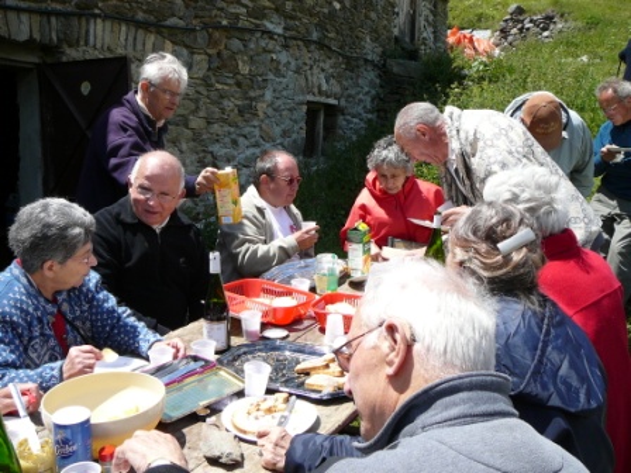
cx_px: 316
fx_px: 638
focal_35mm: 35
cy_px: 236
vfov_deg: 40.7
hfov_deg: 52.6
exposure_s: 1/640
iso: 80
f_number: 2.8
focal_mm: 5.2
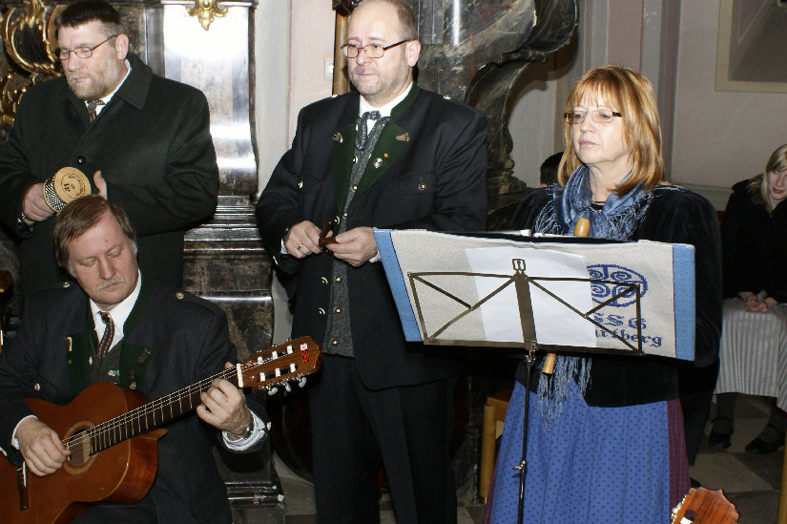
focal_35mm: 48
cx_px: 383
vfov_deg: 28.0
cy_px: 241
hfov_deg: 41.1
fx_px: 1049
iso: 400
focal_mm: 22
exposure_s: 1/60
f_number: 5.6
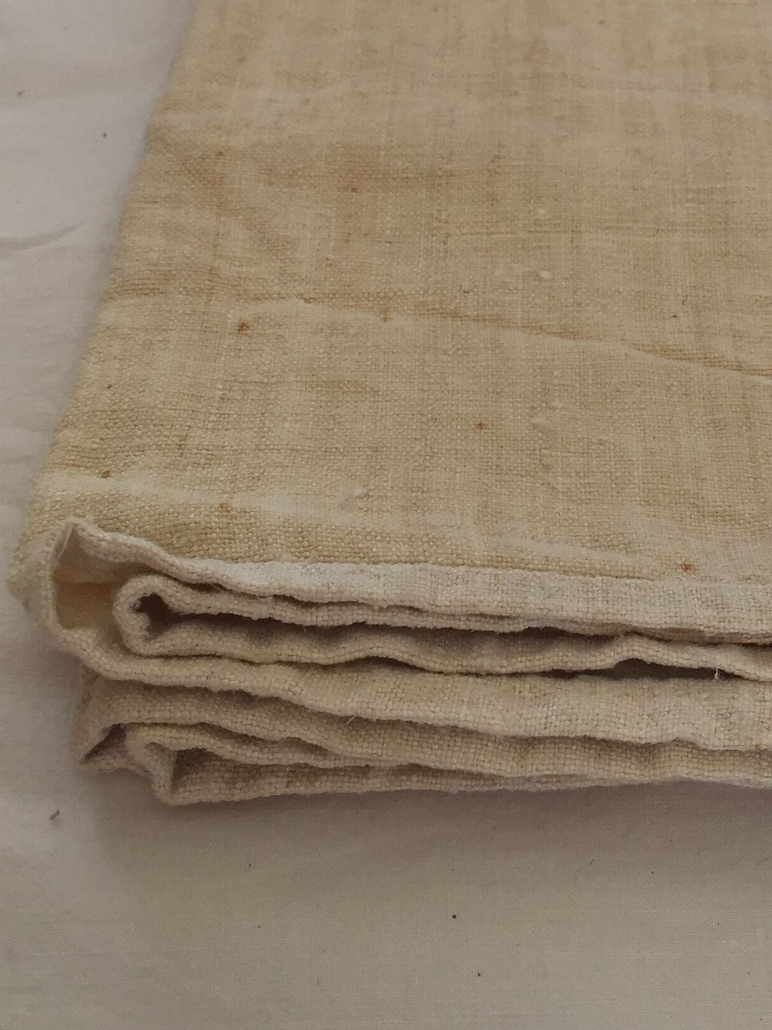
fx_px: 1725
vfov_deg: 32.6
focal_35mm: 58
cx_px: 607
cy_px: 247
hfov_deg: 24.9
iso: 50
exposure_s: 1/100
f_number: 2.2
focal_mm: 4.15
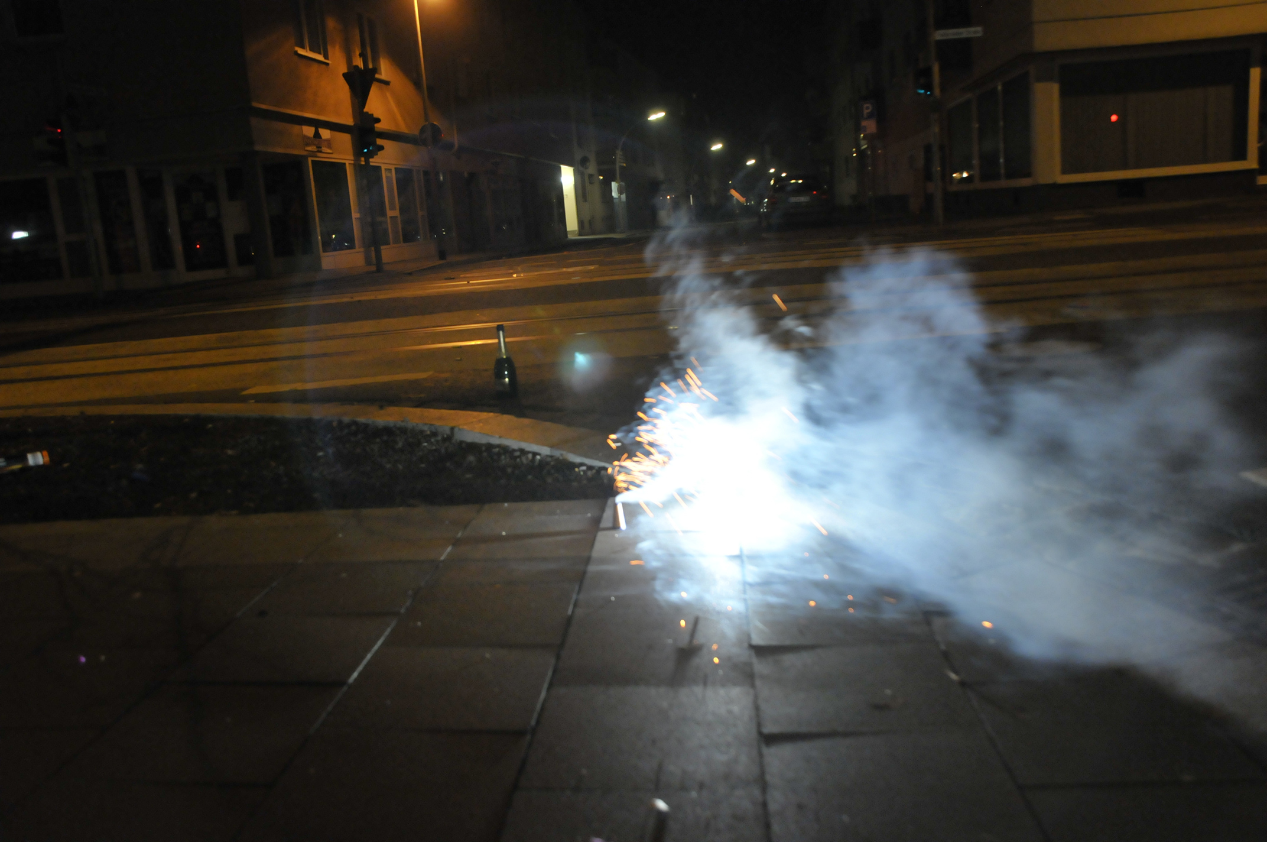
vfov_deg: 41.6
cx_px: 634
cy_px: 421
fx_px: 1107
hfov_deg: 59.6
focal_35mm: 32
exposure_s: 1/30
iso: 1600
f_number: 3.5
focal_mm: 21
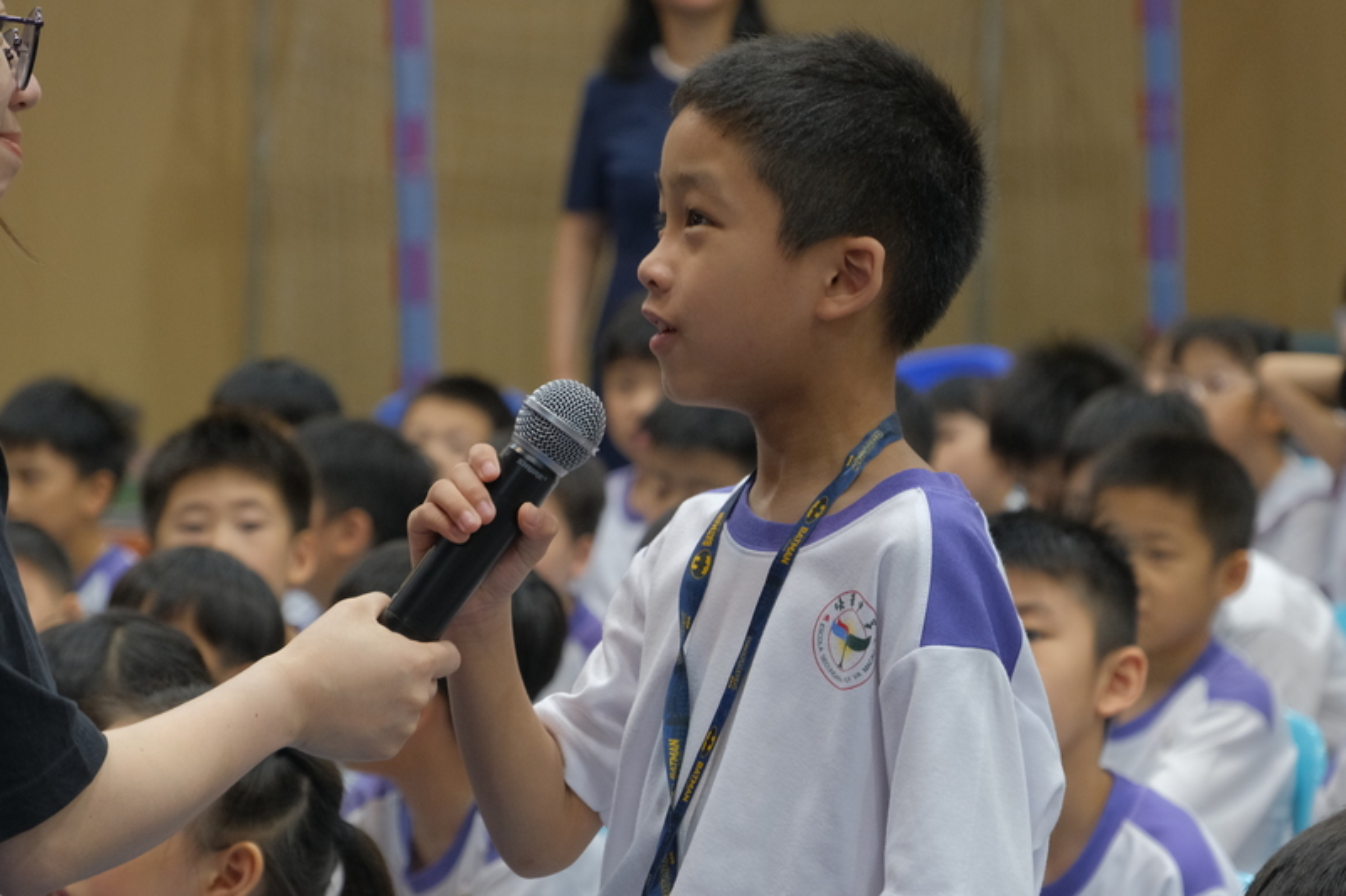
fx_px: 5532
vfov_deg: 9.3
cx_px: 673
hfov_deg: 13.9
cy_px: 448
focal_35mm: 148
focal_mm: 98.6
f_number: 5.6
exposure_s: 1/125
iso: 1600
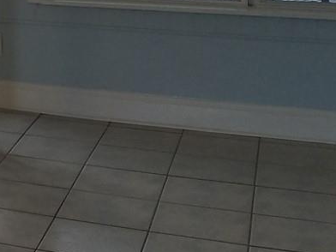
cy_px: -67
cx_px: -236
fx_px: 1029
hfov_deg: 16.2
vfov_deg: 13.5
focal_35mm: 106
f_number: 1.7
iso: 100
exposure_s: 1/120
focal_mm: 4.2
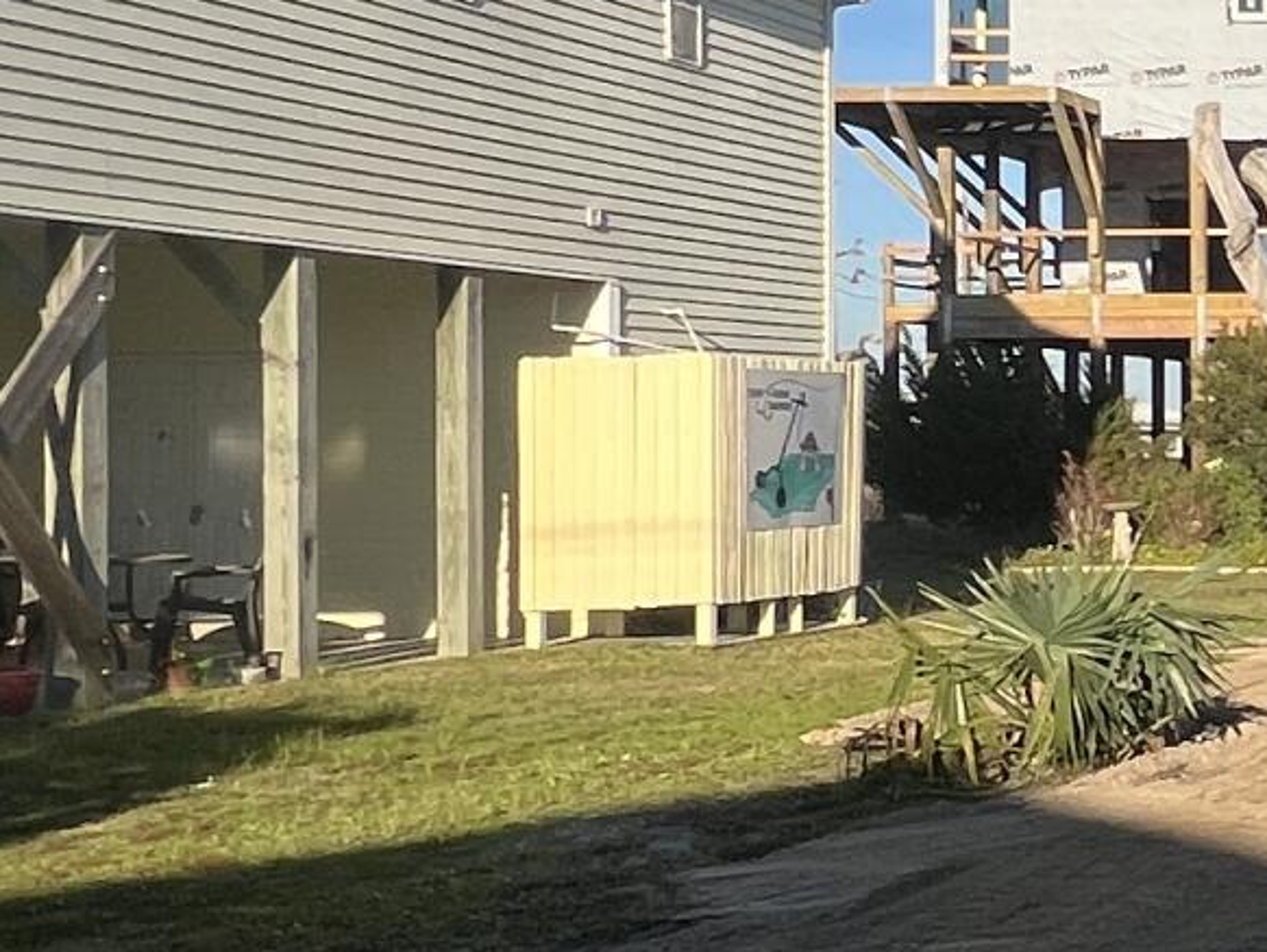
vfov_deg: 21.9
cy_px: 412
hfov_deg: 21.2
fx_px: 2453
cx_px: 2184
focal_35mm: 67
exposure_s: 1/1575
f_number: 1.8
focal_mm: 1.57
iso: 32
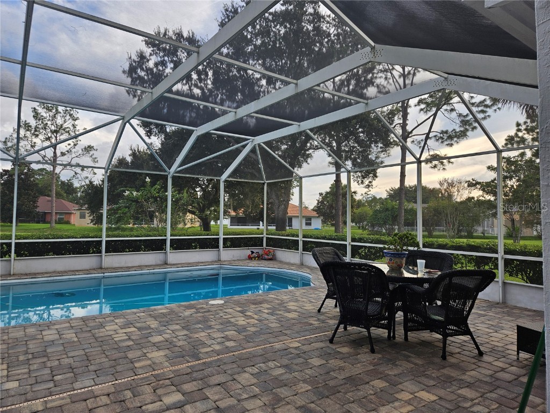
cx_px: 275
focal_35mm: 23
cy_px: 206
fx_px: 365
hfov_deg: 73.9
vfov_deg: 58.9
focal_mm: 5.4
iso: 25
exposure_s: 1/135
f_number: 1.8
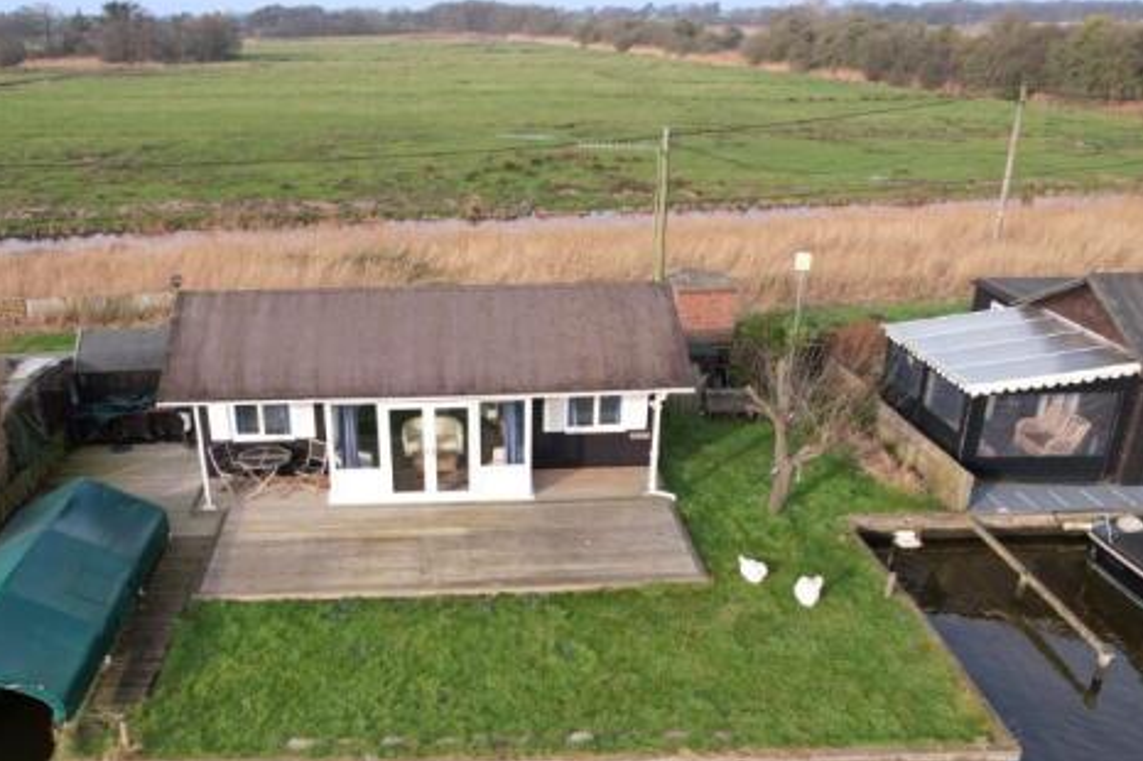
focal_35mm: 31
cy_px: 519
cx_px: 476
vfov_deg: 41.6
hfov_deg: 60.0
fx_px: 984
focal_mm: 8.38
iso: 110
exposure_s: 1/80
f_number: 2.8
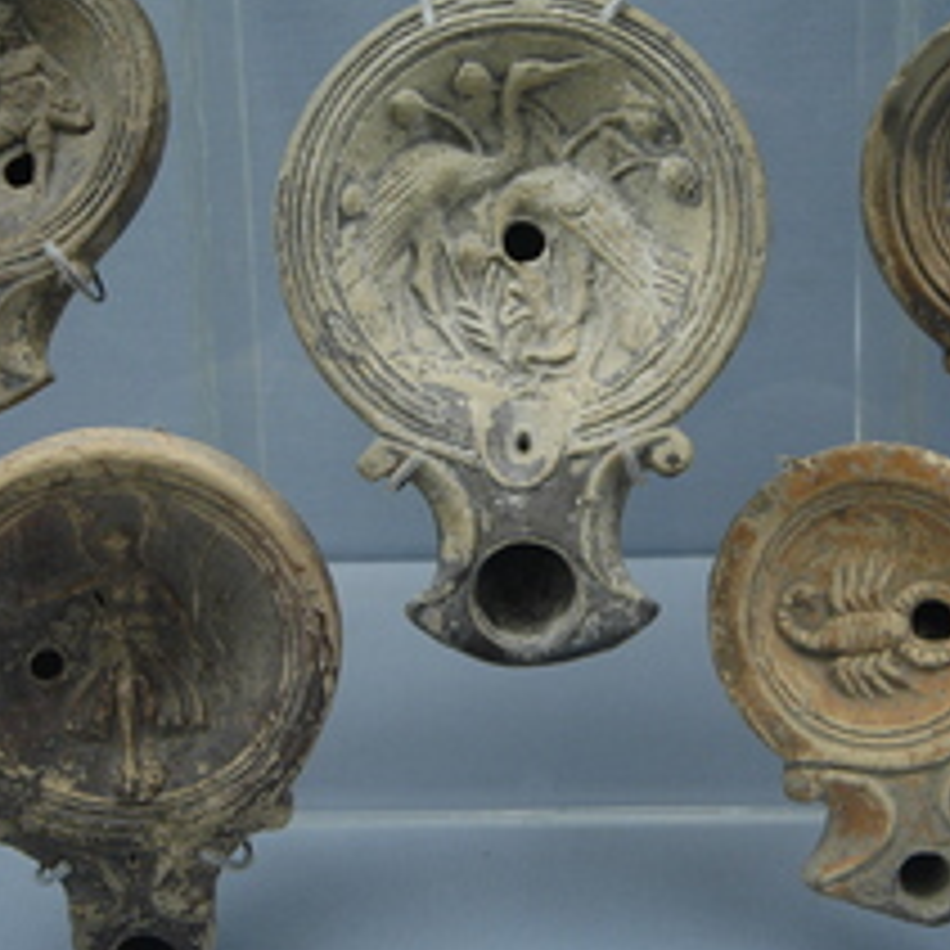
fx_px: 1646
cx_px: 540
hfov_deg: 32.2
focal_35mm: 53
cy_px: 320
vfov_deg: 32.0
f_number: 5.6
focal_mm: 20
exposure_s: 1/5
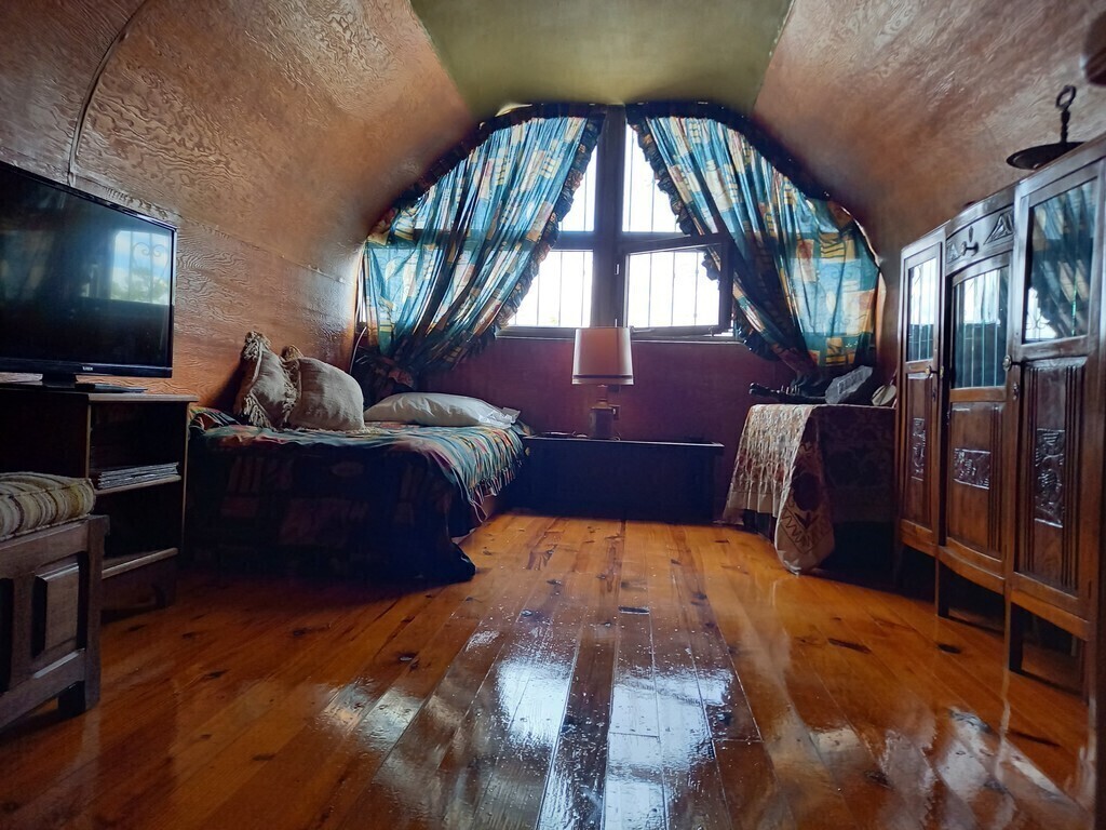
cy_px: 415
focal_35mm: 25
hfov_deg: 69.4
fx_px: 799
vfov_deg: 54.9
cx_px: 553
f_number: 1.8
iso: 200
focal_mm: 4.65
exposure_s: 1/50
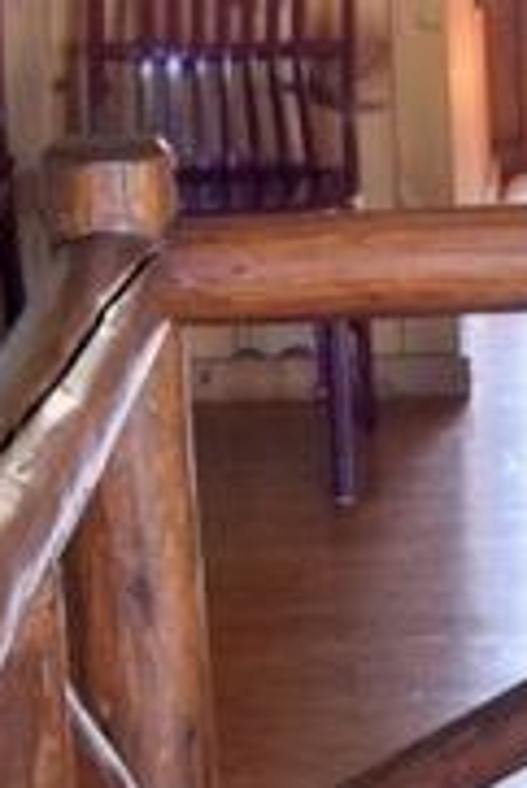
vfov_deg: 10.3
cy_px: 766
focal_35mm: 199
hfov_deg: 6.9
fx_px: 4361
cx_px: 614
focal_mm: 20
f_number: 3.2
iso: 800
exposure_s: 1/60
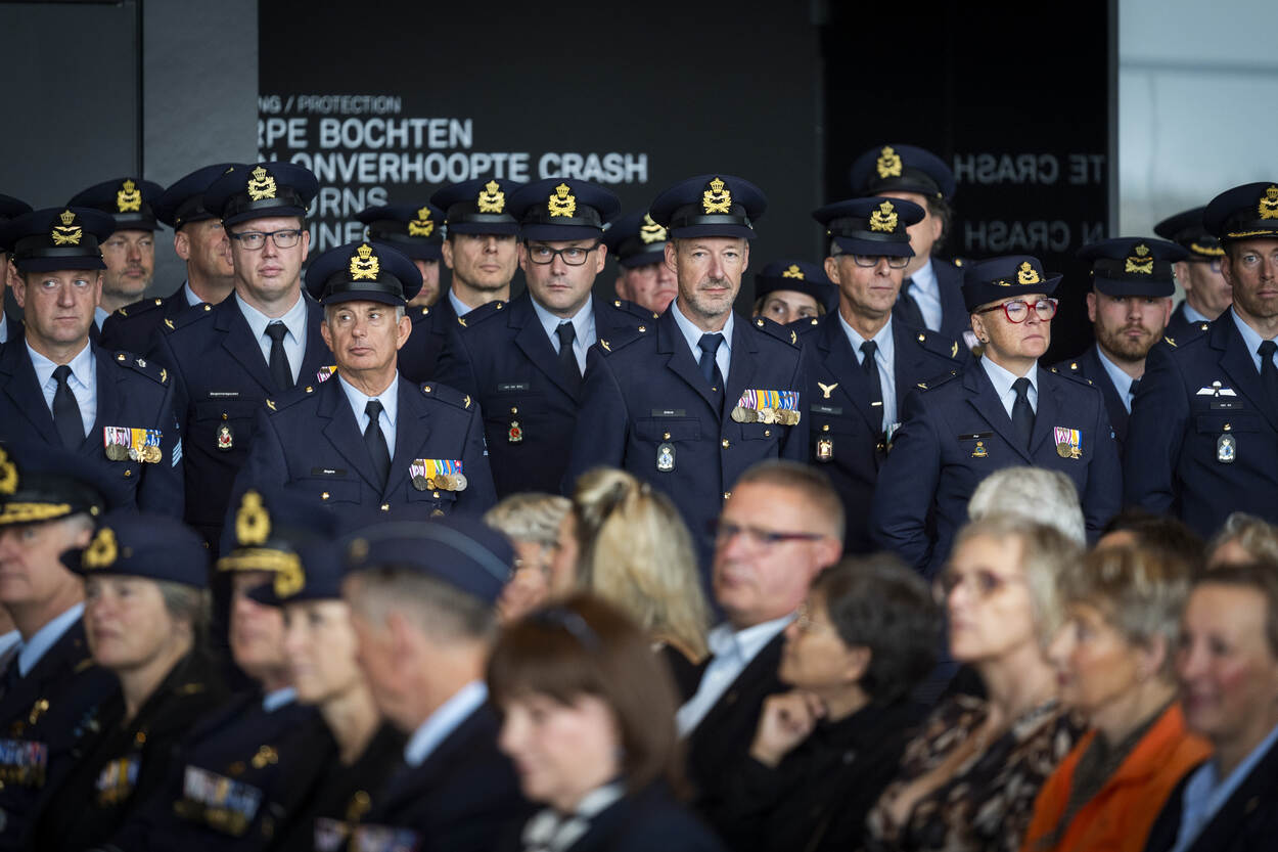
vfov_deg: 6.9
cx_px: 639
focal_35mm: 200
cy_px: 426
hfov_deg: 10.3
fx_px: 7099
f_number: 2.8
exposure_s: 1/250
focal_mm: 200
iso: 1600
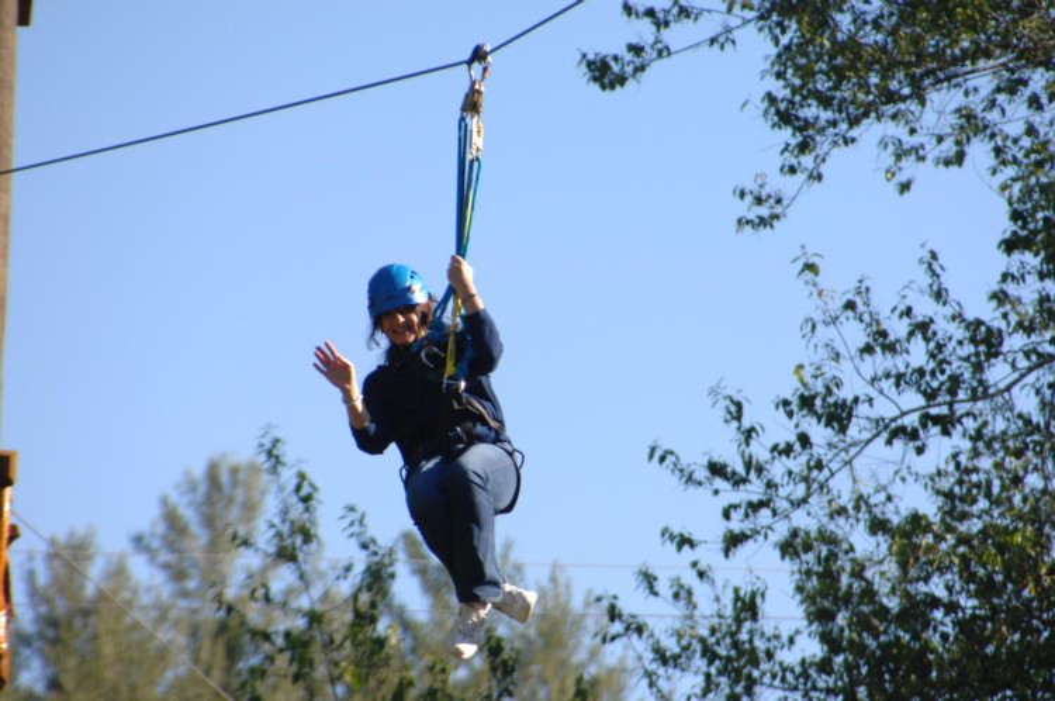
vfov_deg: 3.7
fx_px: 10975
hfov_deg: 5.5
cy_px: 350
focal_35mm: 375
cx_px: 528
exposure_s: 1/400
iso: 400
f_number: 8
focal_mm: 250
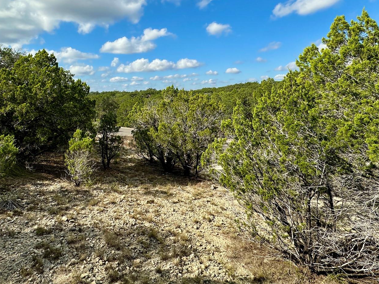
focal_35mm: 23
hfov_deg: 73.2
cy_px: 84
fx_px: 252
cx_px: 152
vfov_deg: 56.9
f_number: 2.2
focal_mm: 2.22
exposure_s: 1/2451
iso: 50
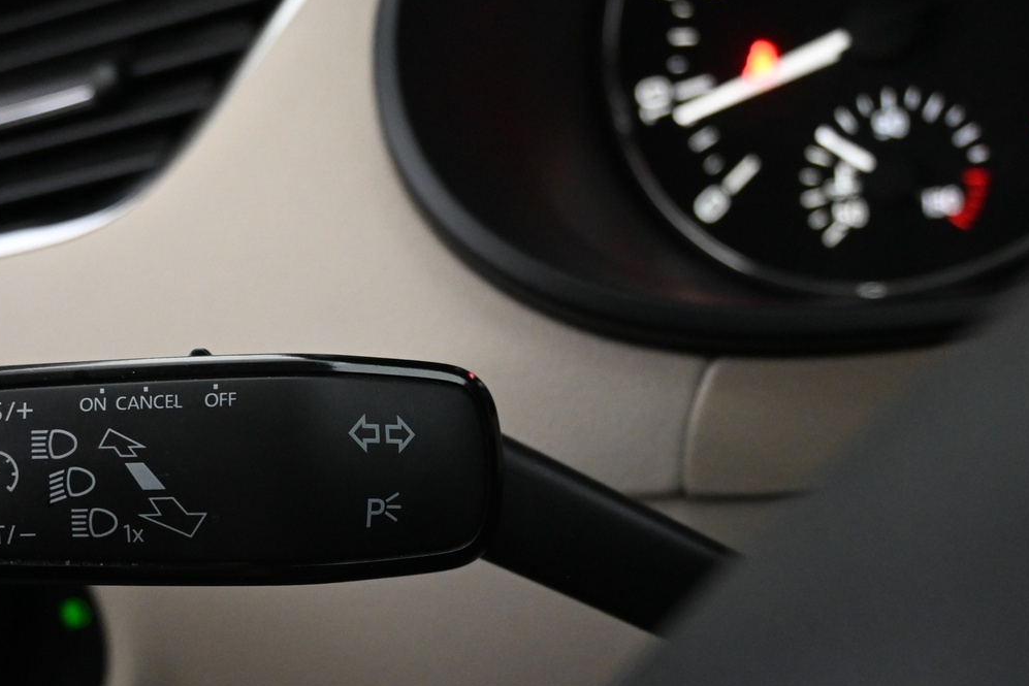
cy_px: 487
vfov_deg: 25.6
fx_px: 1498
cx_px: 276
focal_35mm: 52
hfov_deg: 37.1
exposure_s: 1/30
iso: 3200
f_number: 4
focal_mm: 21.5
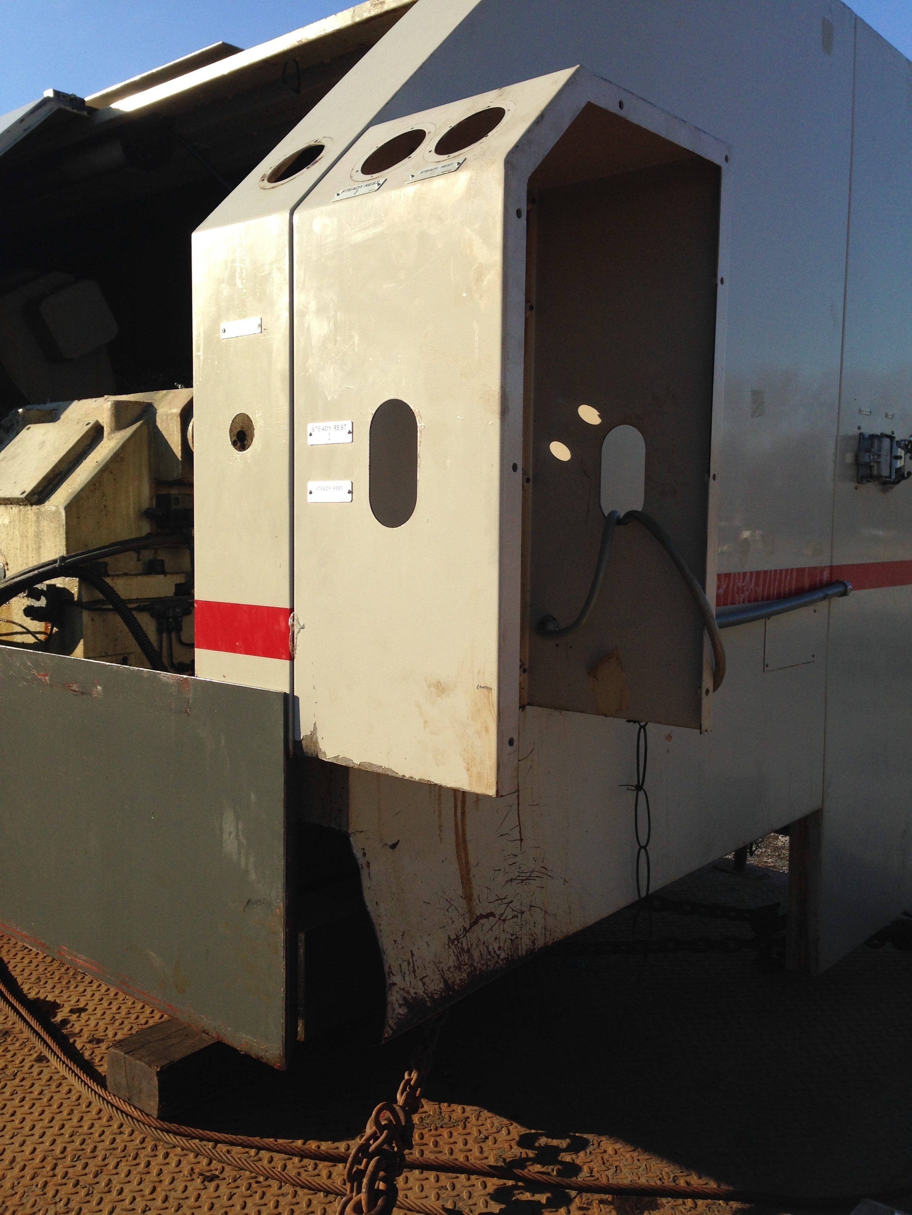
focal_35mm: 33
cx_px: 456
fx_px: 1159
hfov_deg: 42.9
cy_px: 608
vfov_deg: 55.4
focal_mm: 4.12
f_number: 2.4
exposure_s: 1/1506
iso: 50
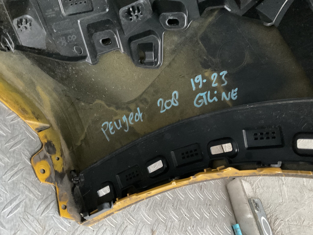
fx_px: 262
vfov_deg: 48.2
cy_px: 118
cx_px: 156
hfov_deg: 61.7
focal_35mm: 29
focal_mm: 3
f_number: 1.8
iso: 500
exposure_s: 1/25
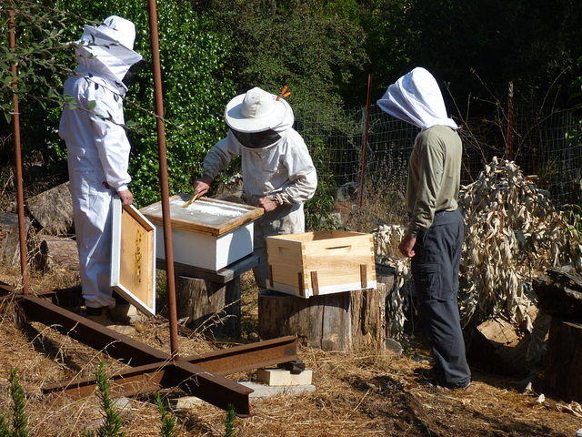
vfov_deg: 19.4
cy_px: 218
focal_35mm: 76
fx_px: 1278
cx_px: 291
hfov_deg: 25.7
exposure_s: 1/400
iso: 80
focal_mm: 13.4
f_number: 5.5
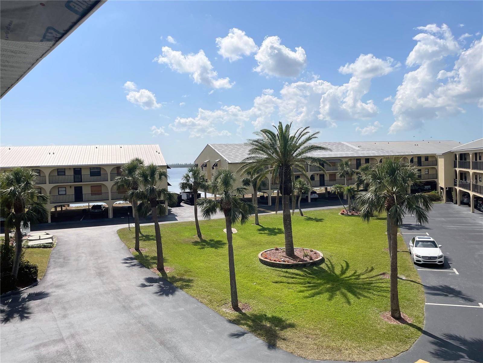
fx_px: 363
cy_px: 182
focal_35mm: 26
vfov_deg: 53.1
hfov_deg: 67.3
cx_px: 242
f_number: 1.6
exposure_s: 1/7813
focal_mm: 4.2
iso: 32
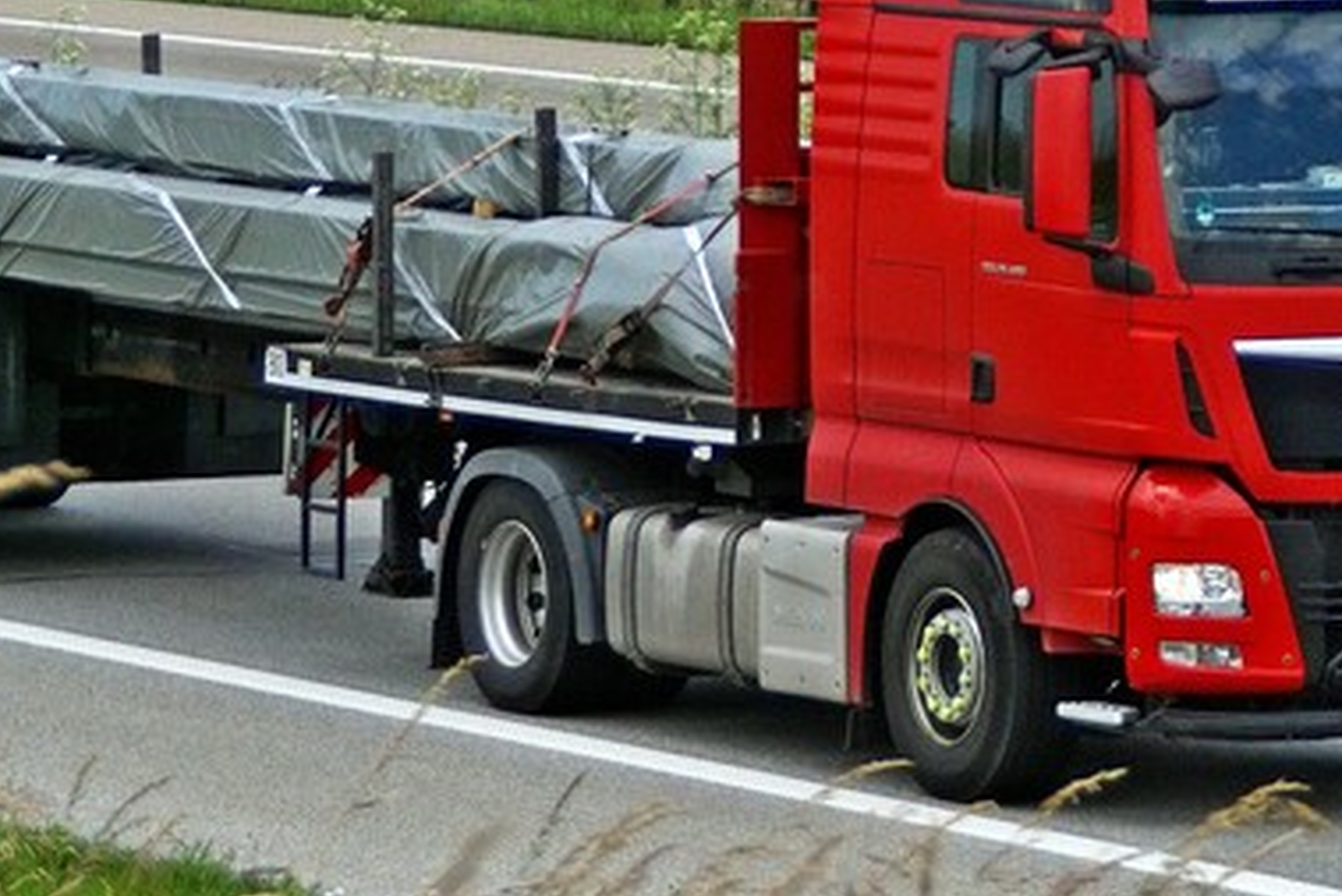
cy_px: 50
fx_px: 6491
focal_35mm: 174
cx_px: 460
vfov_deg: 7.9
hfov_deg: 11.8
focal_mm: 55
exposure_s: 1/2000
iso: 400
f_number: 5
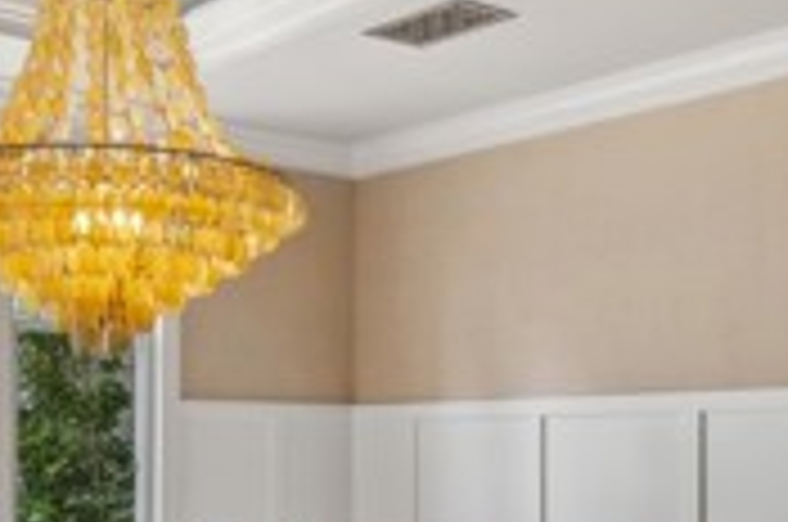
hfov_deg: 36.0
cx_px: 279
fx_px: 1202
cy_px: 466
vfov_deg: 23.9
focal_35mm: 55
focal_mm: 10
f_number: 8
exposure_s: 1/15
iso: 160
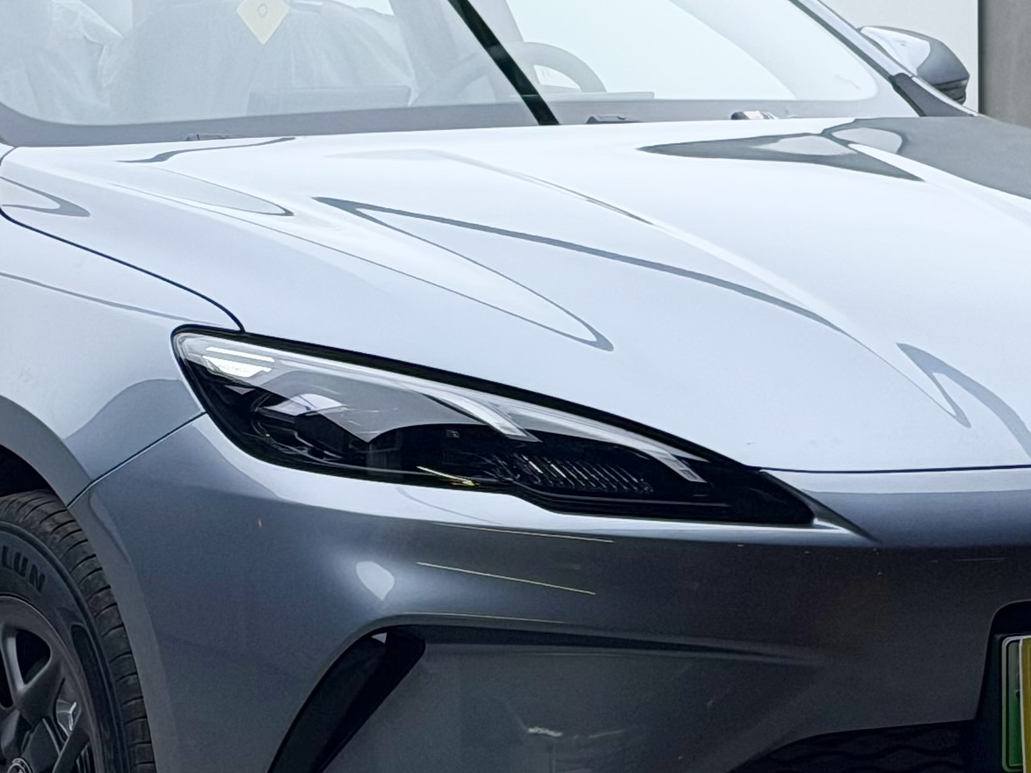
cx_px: 285
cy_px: 260
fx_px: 4915
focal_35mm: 165
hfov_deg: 11.9
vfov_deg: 9.0
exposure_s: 1/262
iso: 64
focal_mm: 6.76
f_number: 1.78
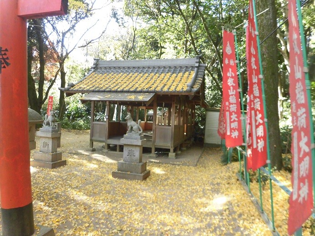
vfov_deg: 56.8
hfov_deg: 71.6
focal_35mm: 24
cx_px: 158
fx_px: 218
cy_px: 118
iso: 200
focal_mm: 4.3
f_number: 3.1
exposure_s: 1/60
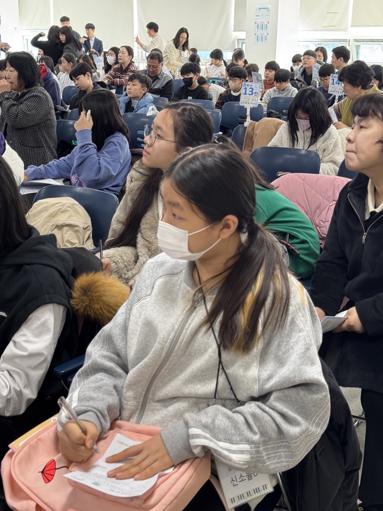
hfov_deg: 30.3
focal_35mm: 48
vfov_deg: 39.7
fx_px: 708
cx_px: 192
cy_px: 256
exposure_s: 1/60
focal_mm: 6.76
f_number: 1.78
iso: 200
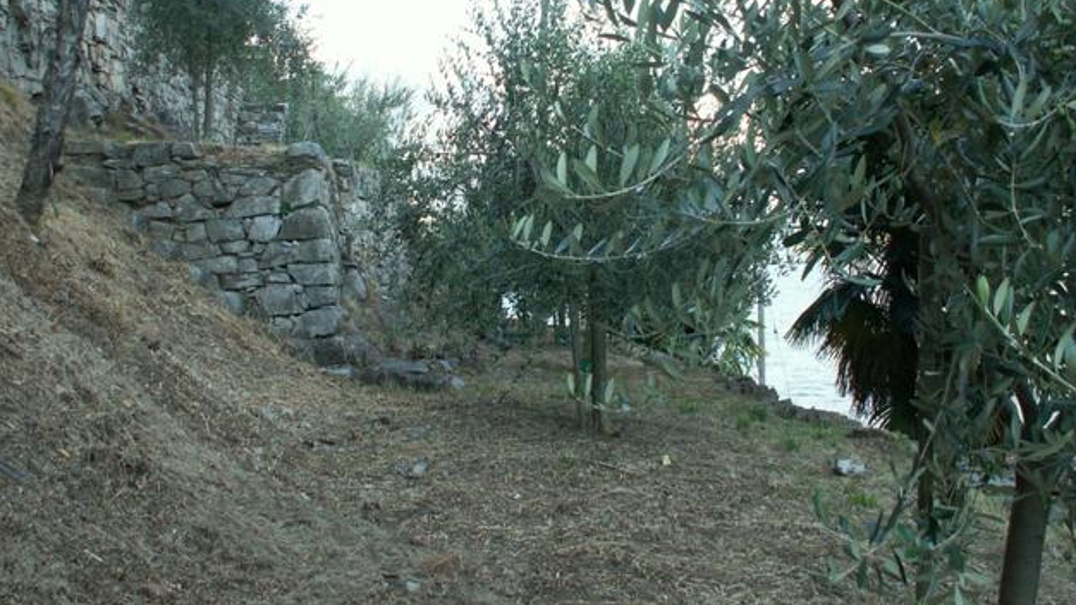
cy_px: 196
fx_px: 1113
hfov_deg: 51.6
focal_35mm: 39
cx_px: 547
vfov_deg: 30.2
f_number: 4
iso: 50
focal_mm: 5.86
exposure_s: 1/60
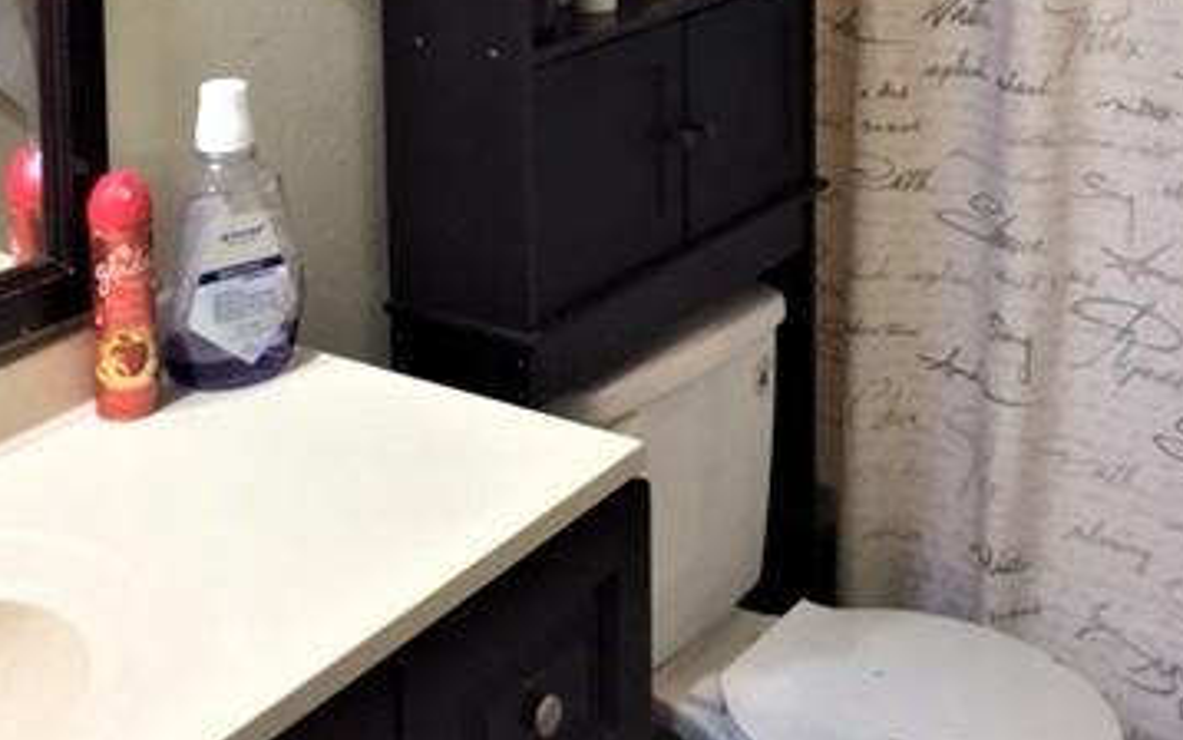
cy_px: -152
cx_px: 625
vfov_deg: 21.8
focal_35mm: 55
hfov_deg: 36.9
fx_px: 1774
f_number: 2.2
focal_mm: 4.15
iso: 50
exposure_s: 1/30
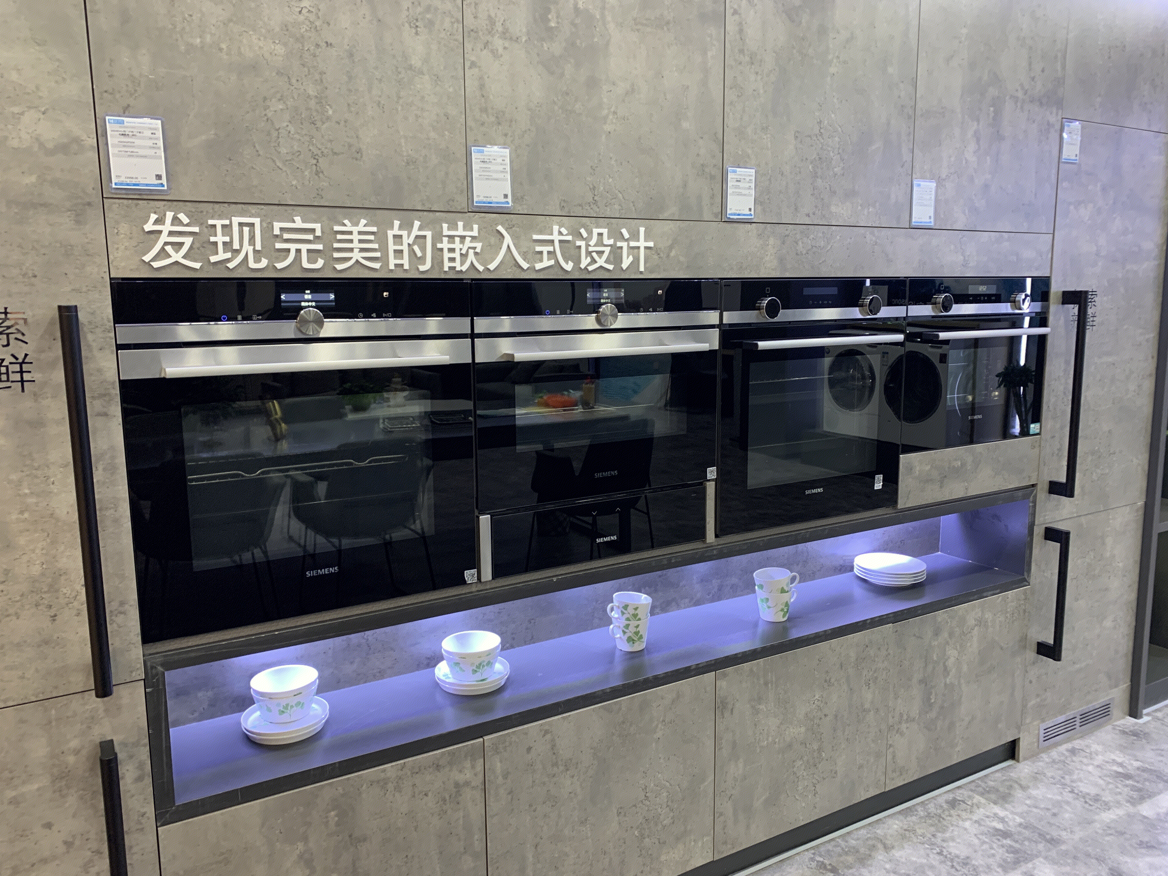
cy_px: 438
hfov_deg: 67.3
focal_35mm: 26
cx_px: 584
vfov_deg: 53.1
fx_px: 877
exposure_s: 1/60
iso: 160
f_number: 1.8
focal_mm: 4.25
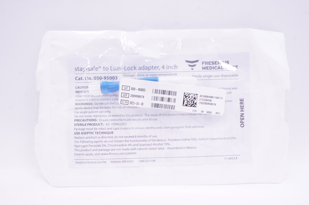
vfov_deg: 41.0
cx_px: 165
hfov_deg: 58.7
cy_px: 107
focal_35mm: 32
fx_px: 274
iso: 800
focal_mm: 18
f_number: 14
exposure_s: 1/20
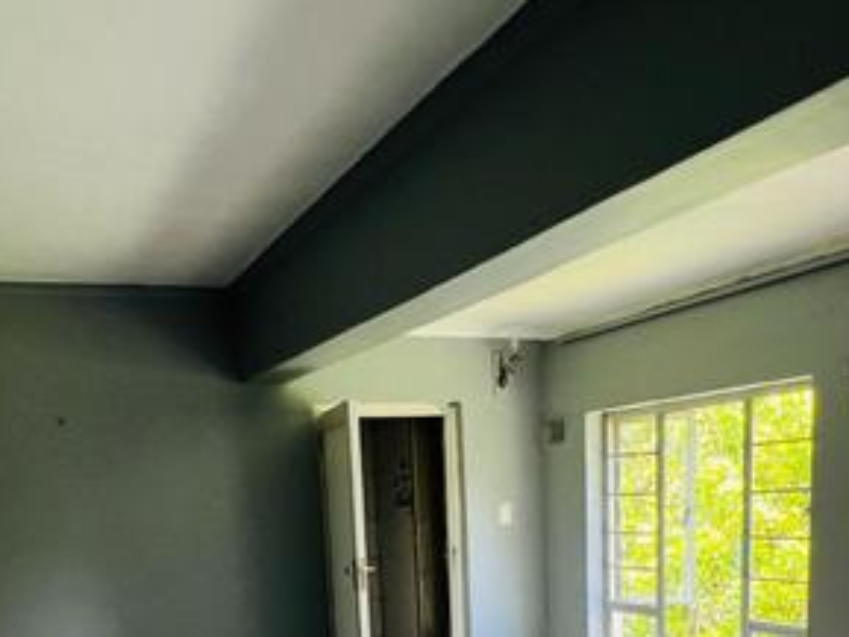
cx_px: 435
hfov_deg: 51.3
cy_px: 687
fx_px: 883
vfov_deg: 34.7
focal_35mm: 36
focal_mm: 1.57
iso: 125
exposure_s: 1/99
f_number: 1.8
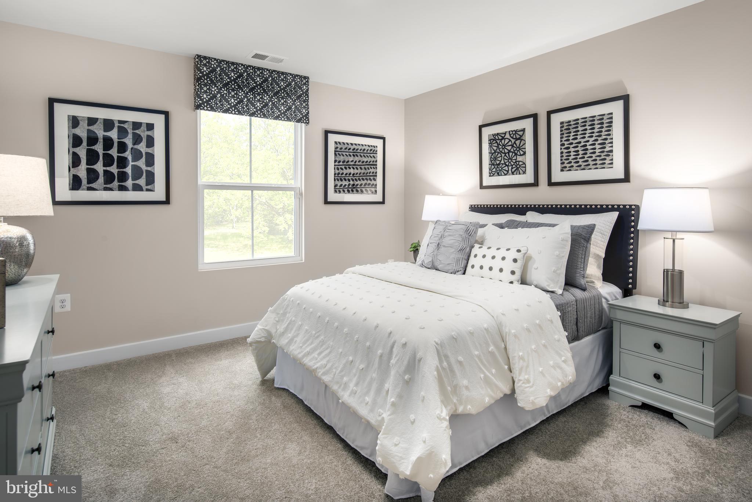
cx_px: 376
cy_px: 251
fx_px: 397
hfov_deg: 86.9
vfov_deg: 64.6
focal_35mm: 19
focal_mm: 19
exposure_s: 1/250
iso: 200
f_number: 8
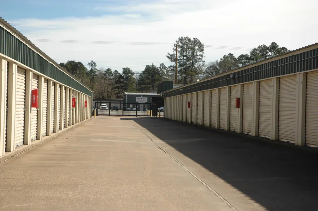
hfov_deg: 28.1
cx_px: 159
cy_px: 106
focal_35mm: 72
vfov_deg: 18.9
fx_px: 635
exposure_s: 1/500
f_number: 8
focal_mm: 48
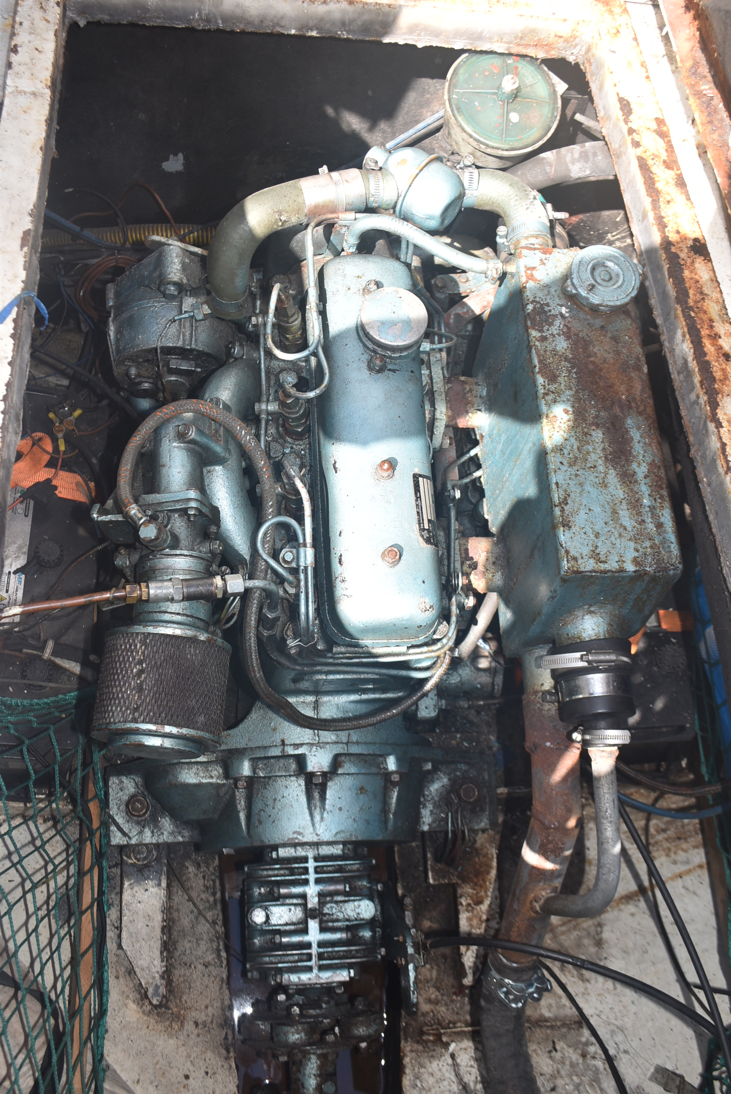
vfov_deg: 57.2
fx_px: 1003
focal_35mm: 33
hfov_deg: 40.0
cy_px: 547
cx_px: 366
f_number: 5.6
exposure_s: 1/125
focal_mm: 22
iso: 125
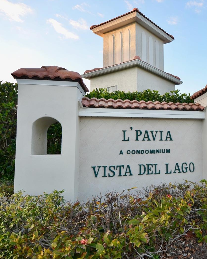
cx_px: 186
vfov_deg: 58.8
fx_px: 230
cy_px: 129
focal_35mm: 30
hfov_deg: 44.2
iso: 200
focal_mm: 14
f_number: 5.6
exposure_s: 1/125
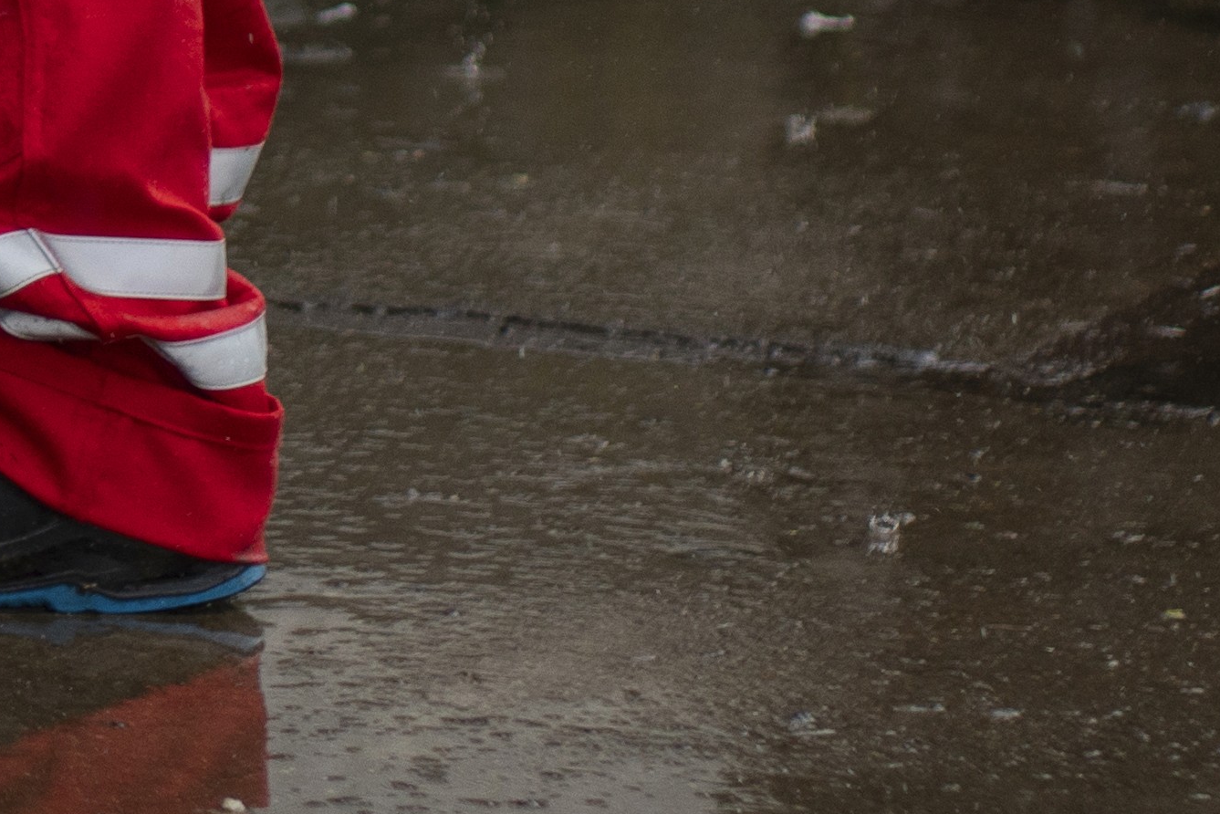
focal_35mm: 604
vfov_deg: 2.3
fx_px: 20472
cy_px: -1719
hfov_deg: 3.4
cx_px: -845
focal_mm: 85
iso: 160
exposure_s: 1/1600
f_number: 2.2
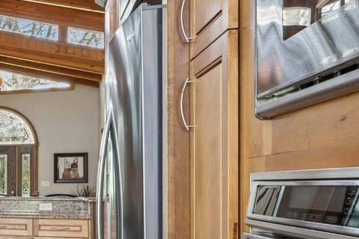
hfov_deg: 23.7
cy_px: 198
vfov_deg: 23.4
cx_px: -238
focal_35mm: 57
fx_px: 568
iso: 200
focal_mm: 17
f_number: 9.5
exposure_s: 1/8
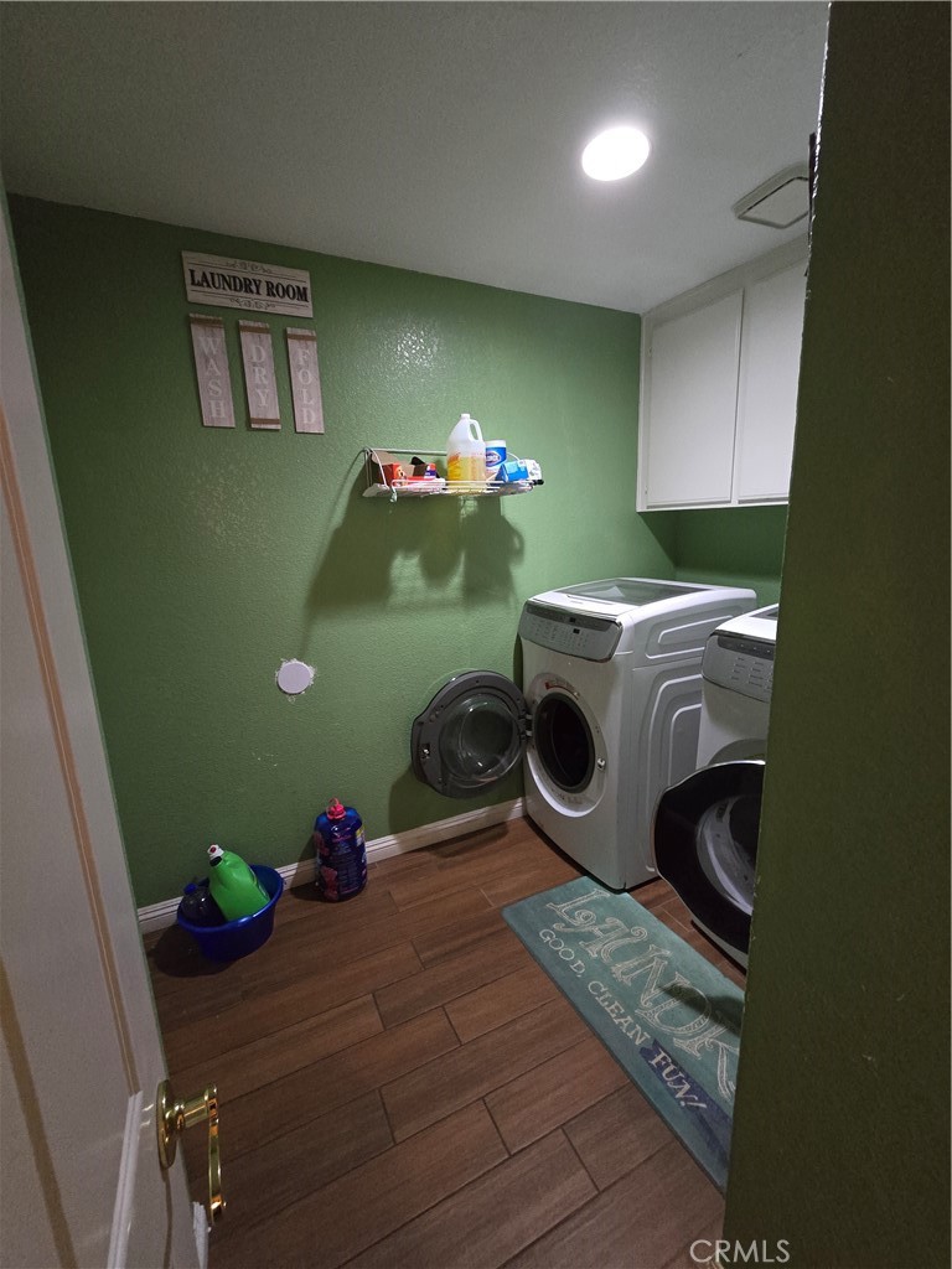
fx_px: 477
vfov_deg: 106.2
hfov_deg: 89.9
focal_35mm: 13
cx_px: 476
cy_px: 634
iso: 1250
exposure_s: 1/40
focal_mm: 2.2
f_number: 2.2
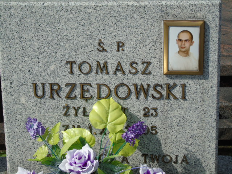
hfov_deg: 18.2
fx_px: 724
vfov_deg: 13.7
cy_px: 87
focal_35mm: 108
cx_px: 116
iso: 80
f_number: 4.4
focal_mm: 19
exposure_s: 1/1000
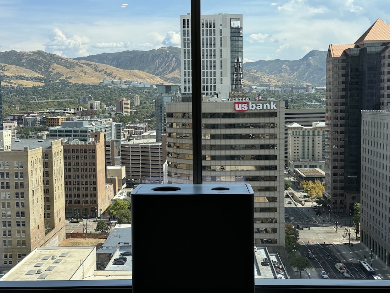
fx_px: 541
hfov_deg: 39.7
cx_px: 195
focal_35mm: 48
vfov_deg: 30.3
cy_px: 146
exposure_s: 1/1524
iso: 64
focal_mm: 6.76
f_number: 1.78
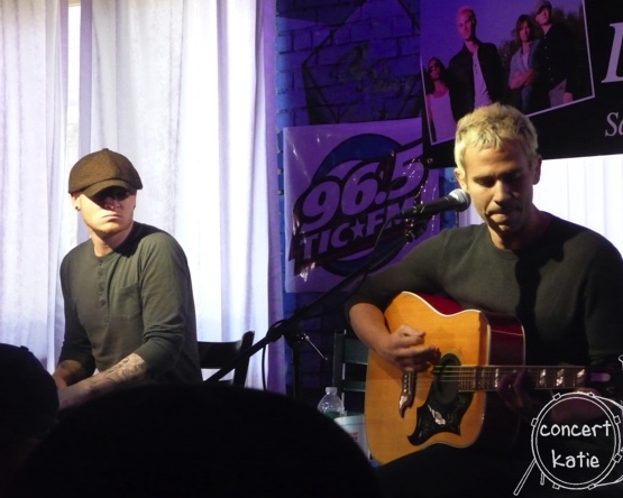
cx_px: 331
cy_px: 238
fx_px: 2360
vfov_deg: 12.1
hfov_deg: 15.0
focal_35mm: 128
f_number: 4.7
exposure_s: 1/80
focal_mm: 19.1
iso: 800
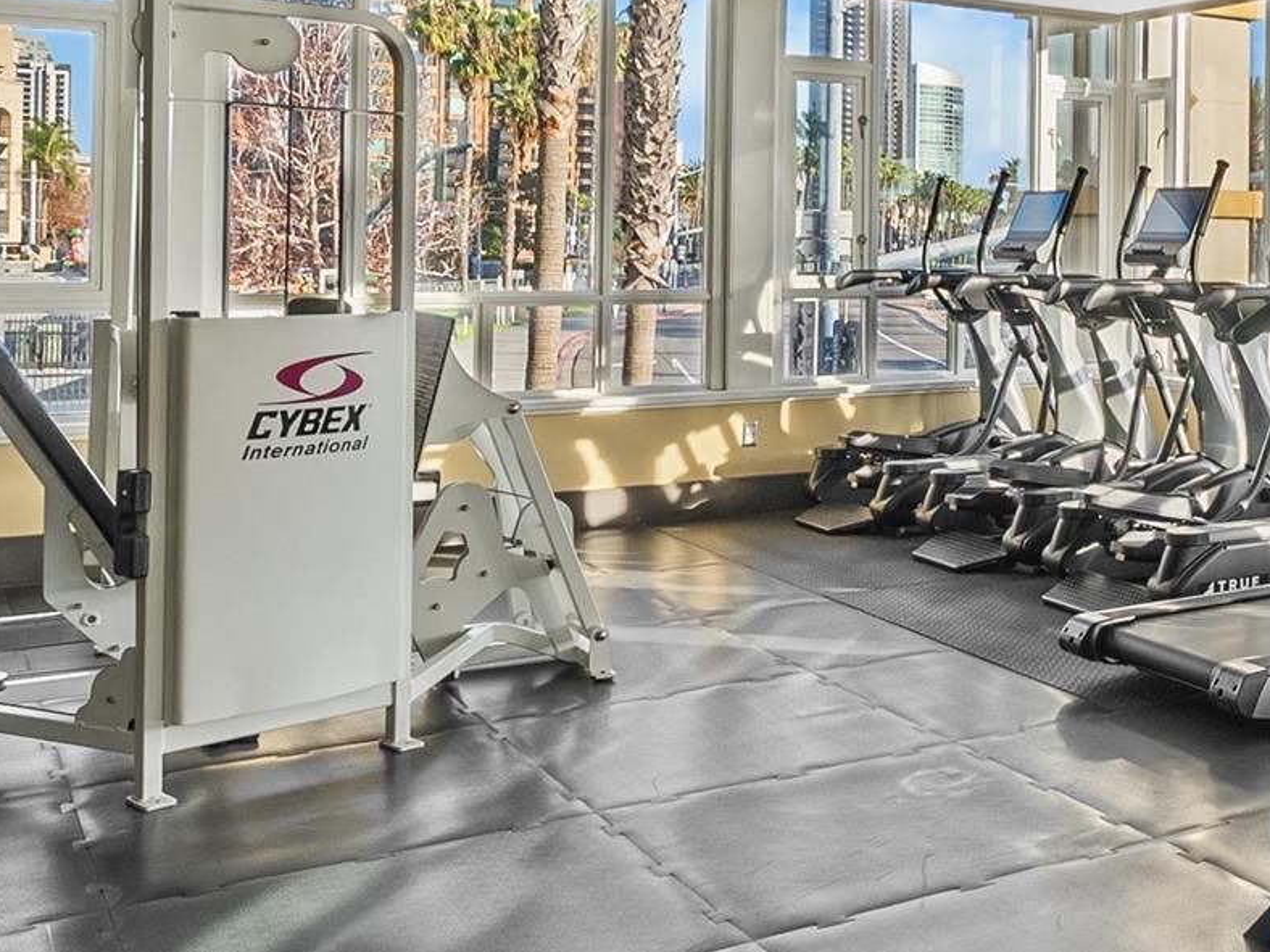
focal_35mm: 45
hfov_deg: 36.7
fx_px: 1651
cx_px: 1334
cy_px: 244
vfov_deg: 31.6
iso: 125
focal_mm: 12
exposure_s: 1/1.25
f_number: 6.3
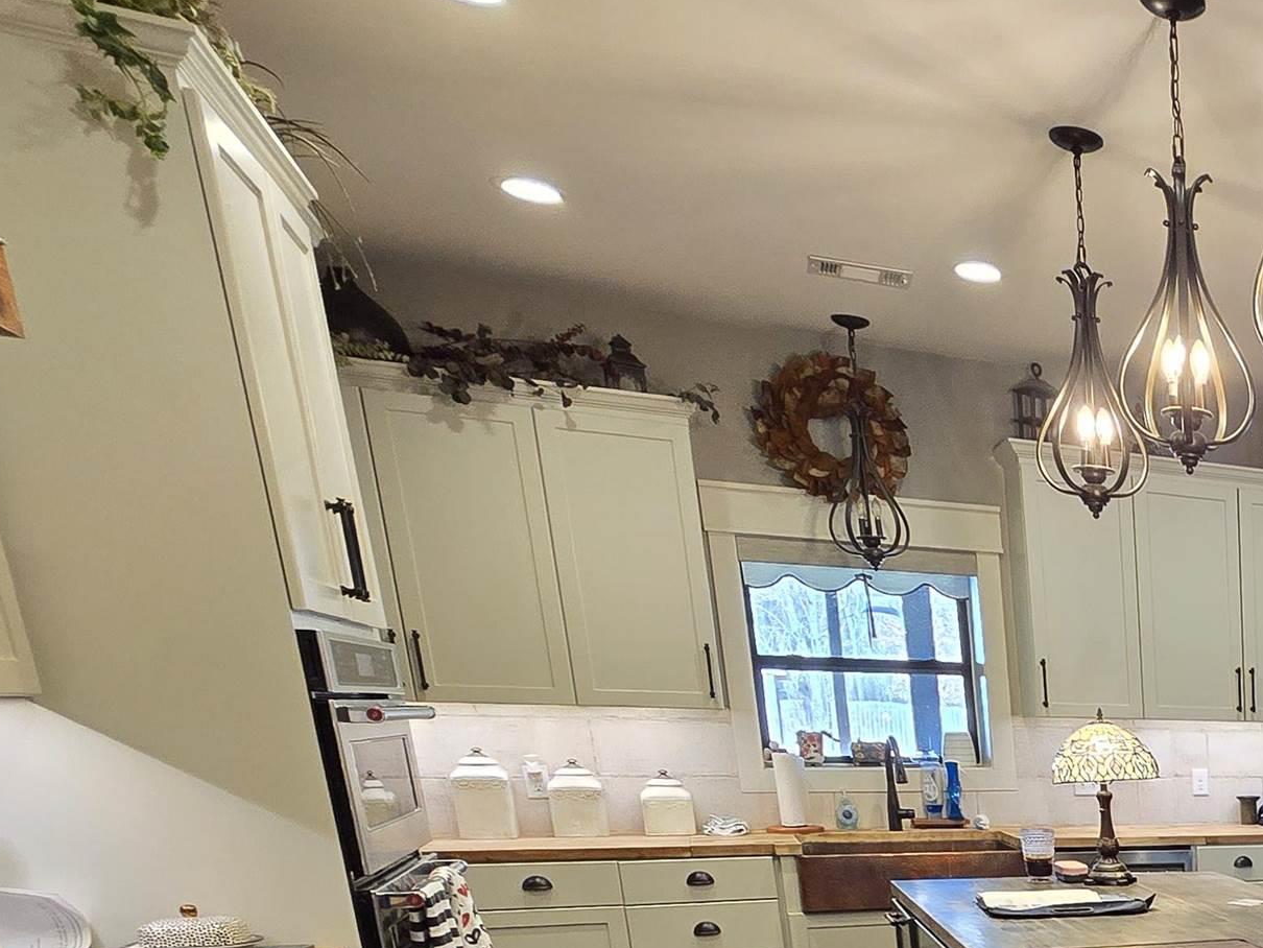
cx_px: 1503
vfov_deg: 34.9
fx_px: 1204
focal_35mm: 33
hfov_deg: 40.0
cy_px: 1113
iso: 250
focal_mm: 2.2
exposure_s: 1/60
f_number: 2.2
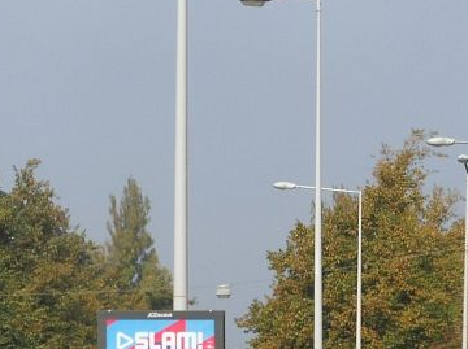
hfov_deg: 6.0
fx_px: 4415
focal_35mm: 327
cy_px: 215
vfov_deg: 4.5
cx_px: -13
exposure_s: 1/320
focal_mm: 20.6
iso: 100
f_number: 7.1
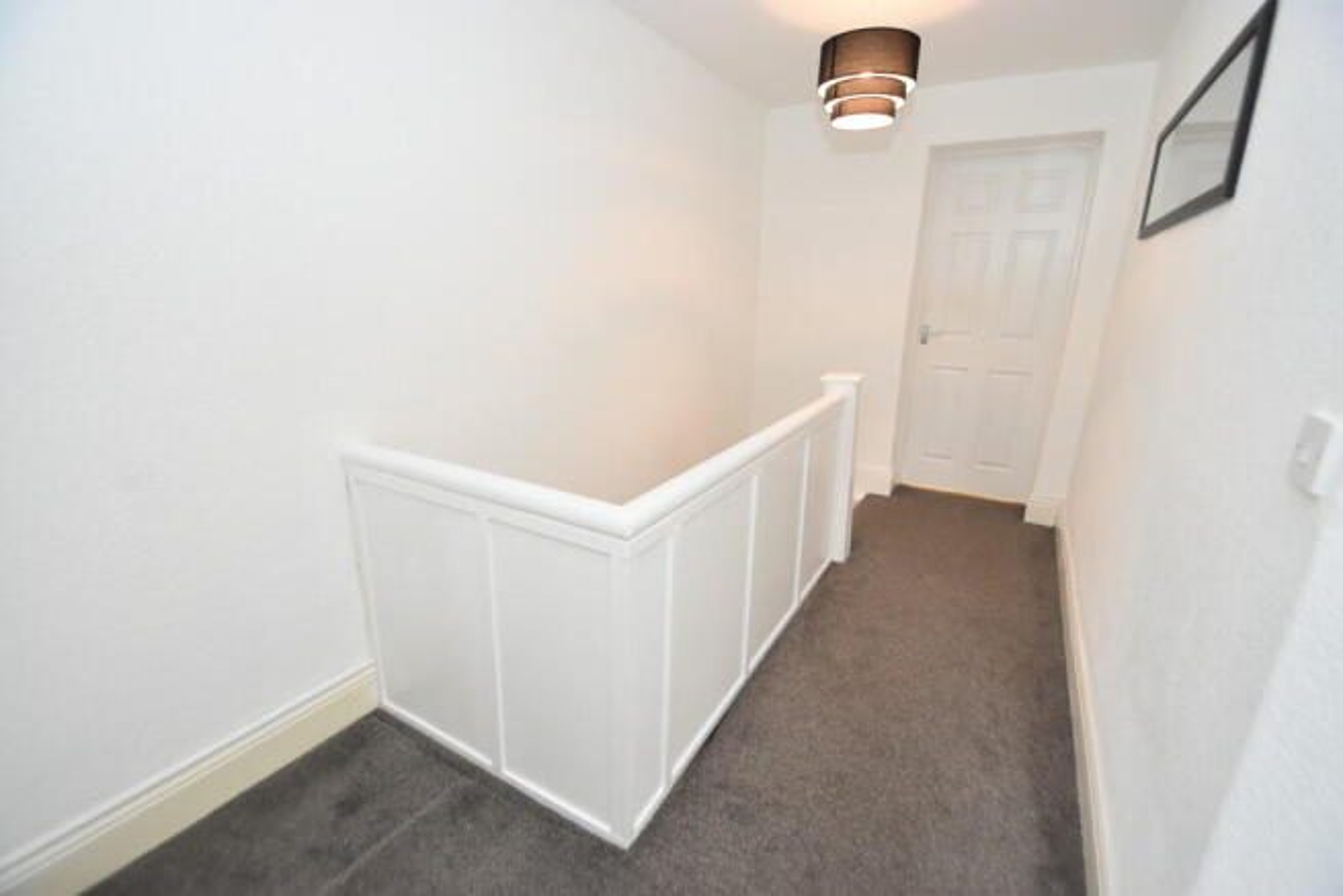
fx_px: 560
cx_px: 672
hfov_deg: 100.4
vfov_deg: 77.4
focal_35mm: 15
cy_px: 448
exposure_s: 1/80
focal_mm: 10
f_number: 4.5
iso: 800
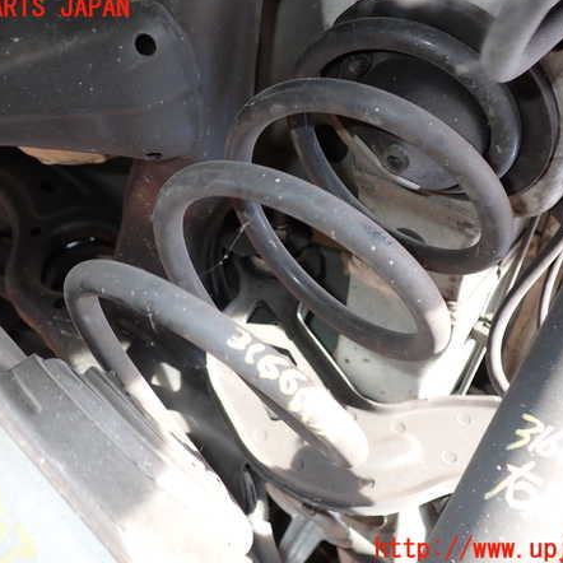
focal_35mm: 36
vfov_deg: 46.0
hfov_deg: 46.0
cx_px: 280
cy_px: 279
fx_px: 662
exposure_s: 1/60
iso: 125
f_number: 2.3
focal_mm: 5.4
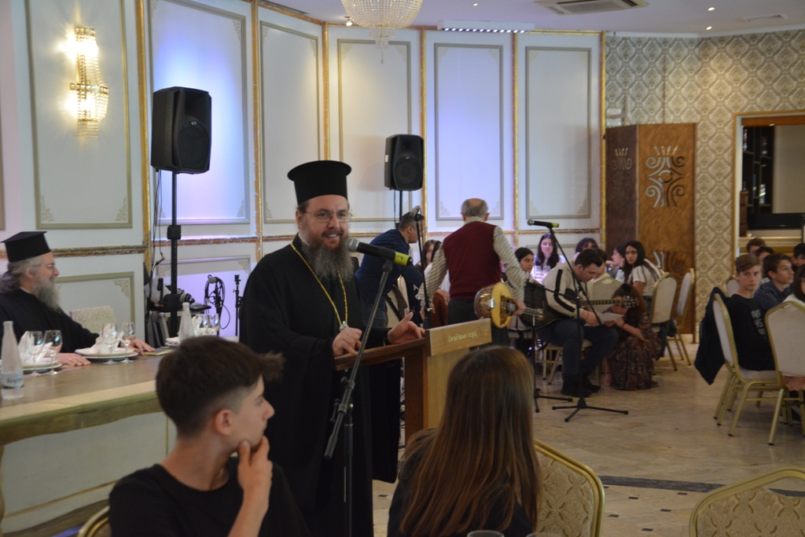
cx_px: 402
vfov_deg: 23.8
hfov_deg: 35.0
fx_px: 1275
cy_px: 268
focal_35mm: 57
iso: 1100
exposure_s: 1/30
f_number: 4.5
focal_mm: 38
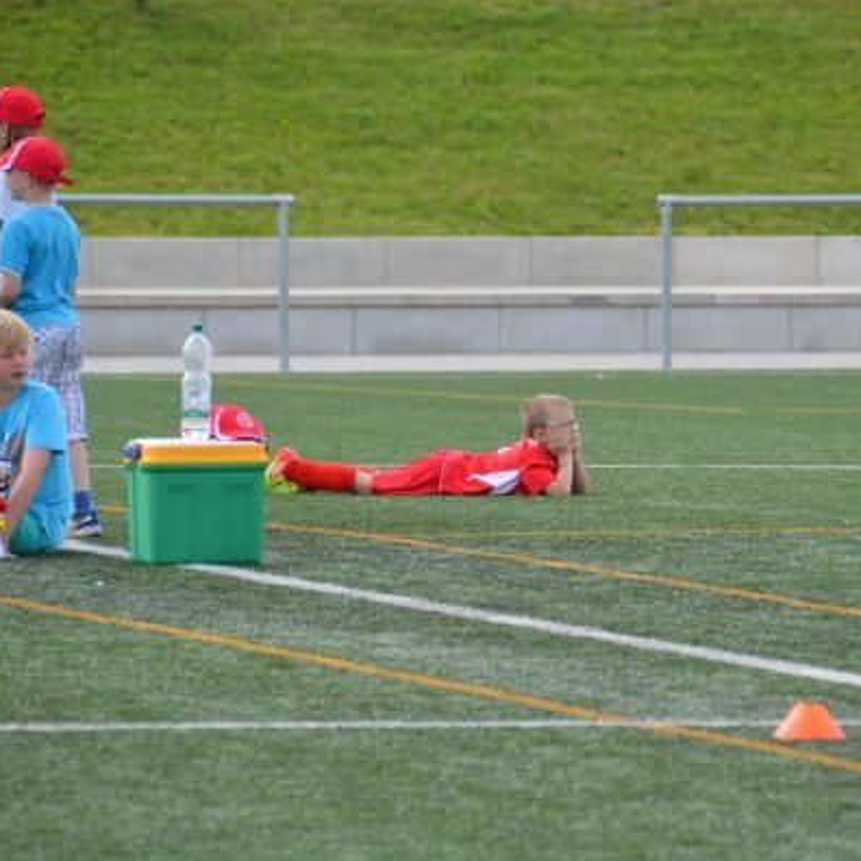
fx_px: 10862
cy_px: 432
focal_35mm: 386
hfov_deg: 4.5
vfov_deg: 4.5
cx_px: 524
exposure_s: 1/640
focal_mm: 200
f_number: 5.6
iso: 400
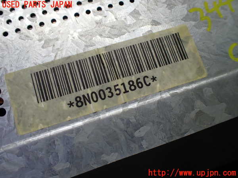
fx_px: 206
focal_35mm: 30
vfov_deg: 46.8
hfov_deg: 60.0
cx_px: 119
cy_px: 89
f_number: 2.3
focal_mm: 5.4
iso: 160
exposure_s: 1/125
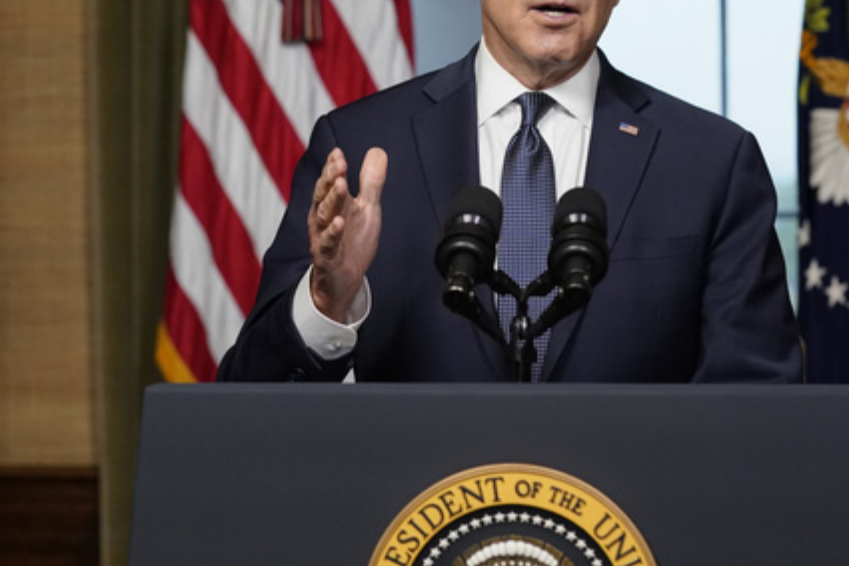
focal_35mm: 107
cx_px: 523
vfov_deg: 12.8
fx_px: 2522
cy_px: 181
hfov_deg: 19.1
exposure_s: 1/800
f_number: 4
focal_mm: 70
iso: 4000
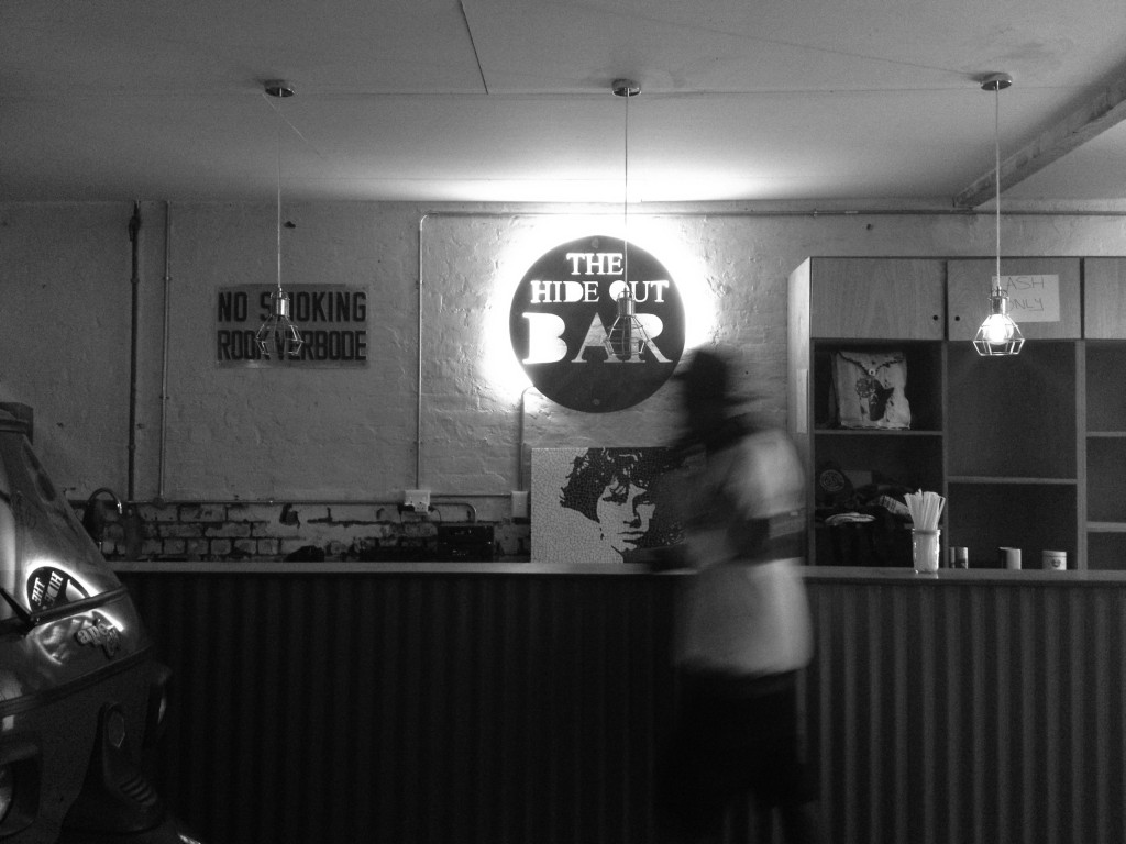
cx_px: 563
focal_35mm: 35
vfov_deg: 40.7
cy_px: 422
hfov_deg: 52.6
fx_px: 1138
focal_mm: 4.28
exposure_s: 1/15
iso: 500
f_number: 2.4
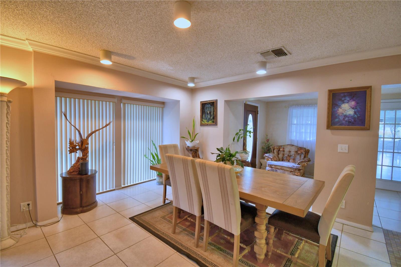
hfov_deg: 100.4
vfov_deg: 77.3
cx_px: 200
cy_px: 134
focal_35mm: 15
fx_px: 167
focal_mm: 10
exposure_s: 1/40
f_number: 4.5
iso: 400
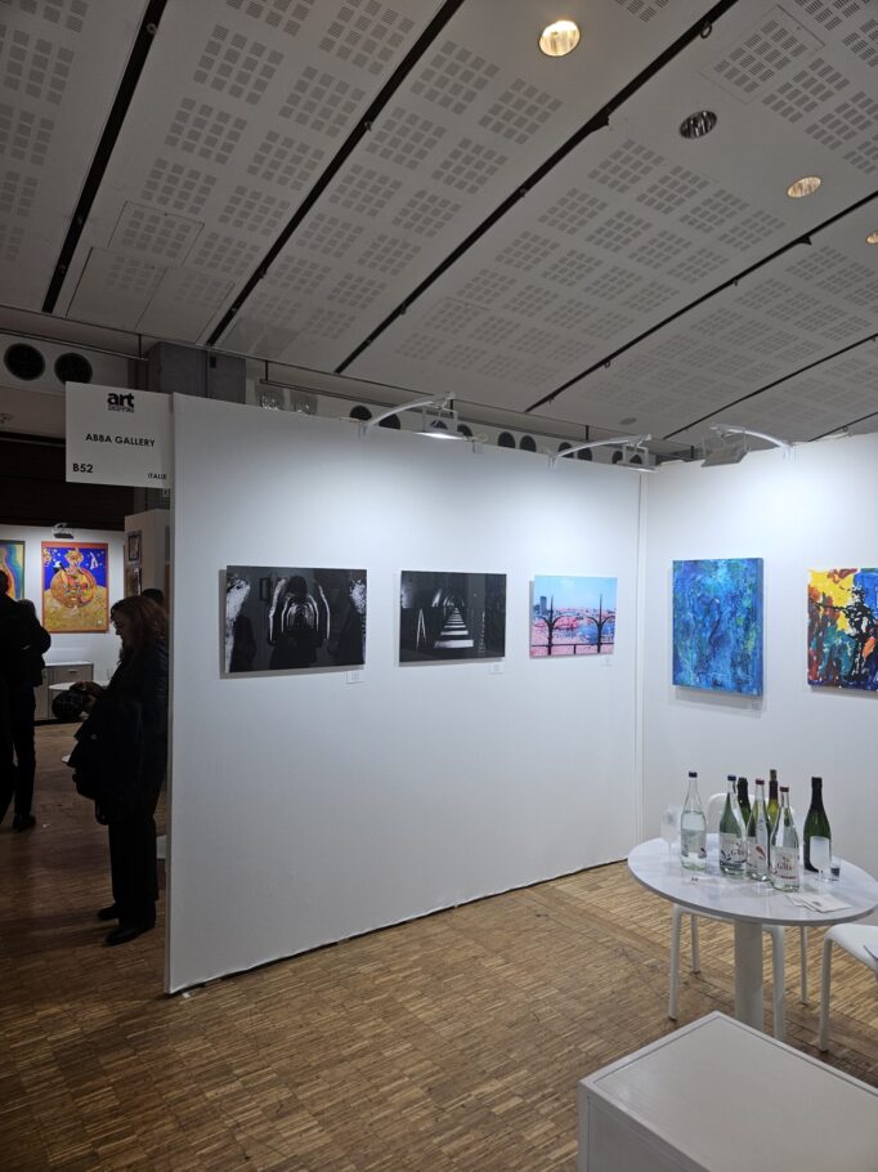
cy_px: 586
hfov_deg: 58.9
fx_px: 778
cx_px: 439
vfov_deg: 73.9
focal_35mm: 23
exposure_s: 1/100
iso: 40
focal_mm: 5.4
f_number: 1.8
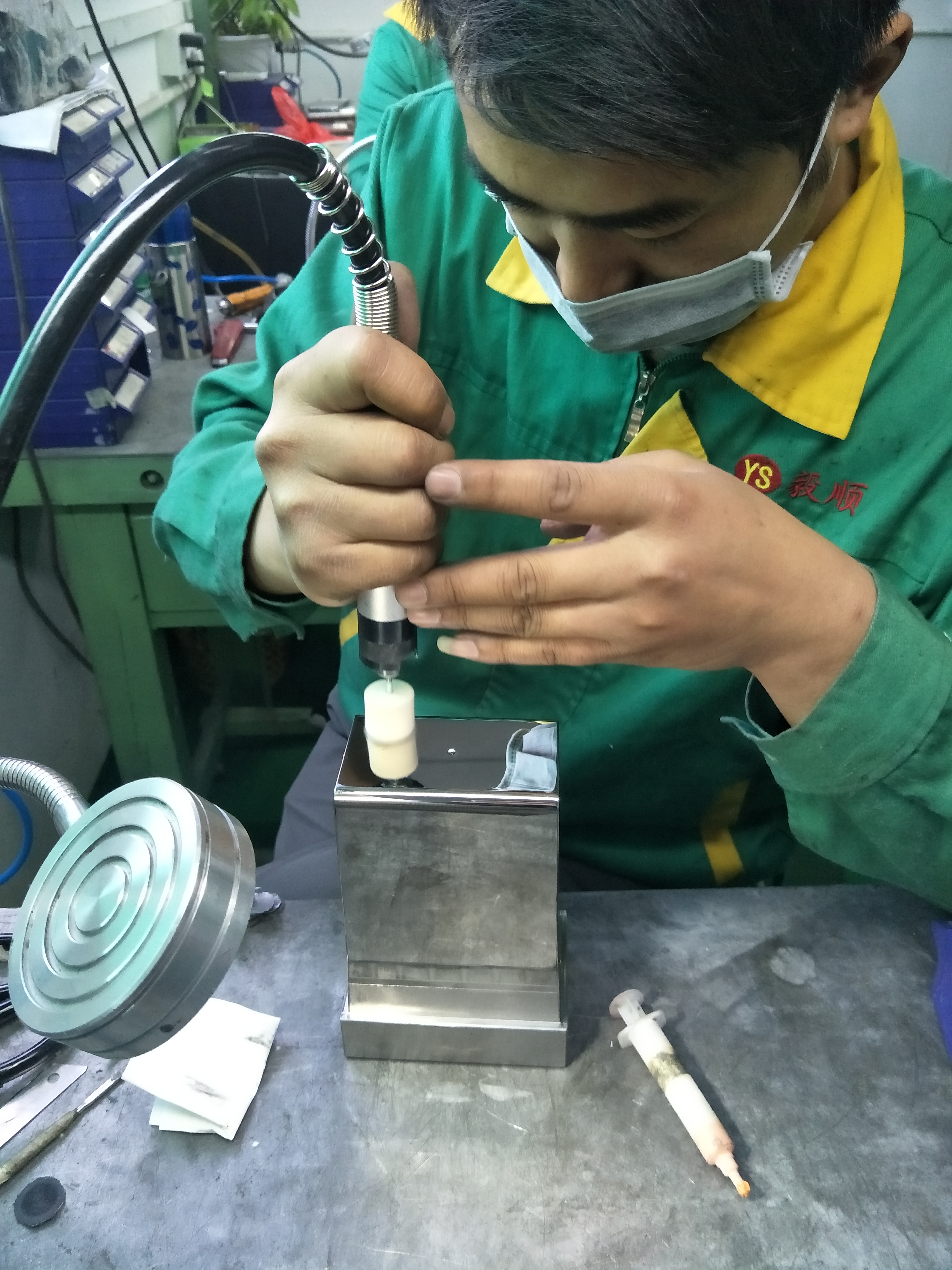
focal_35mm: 24
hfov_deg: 56.8
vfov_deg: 71.6
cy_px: 635
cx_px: 476
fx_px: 880
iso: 81
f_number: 1.7
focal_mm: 4.1
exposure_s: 1/50
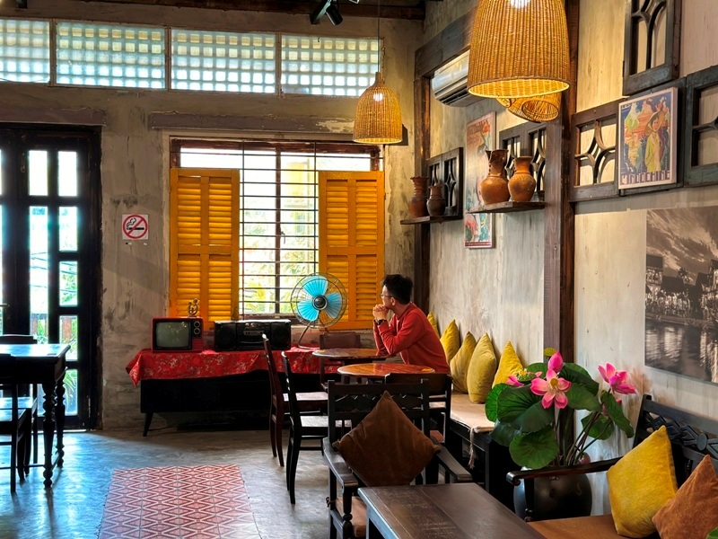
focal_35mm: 48
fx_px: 996
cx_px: 359
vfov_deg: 30.3
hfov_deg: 39.7
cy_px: 270
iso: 160
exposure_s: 1/50
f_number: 1.78
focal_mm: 6.86
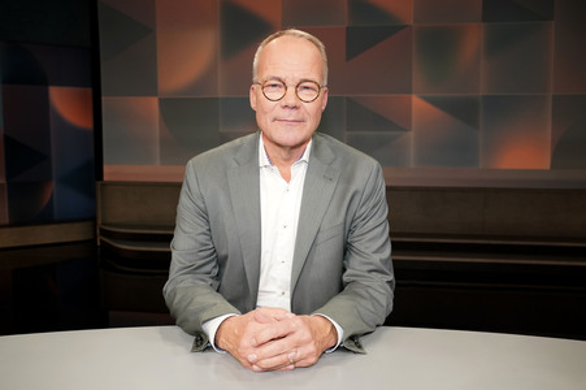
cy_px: 195
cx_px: 293
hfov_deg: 58.8
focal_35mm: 32
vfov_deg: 41.1
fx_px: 520
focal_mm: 32
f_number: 5.6
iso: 2000
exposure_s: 1/125
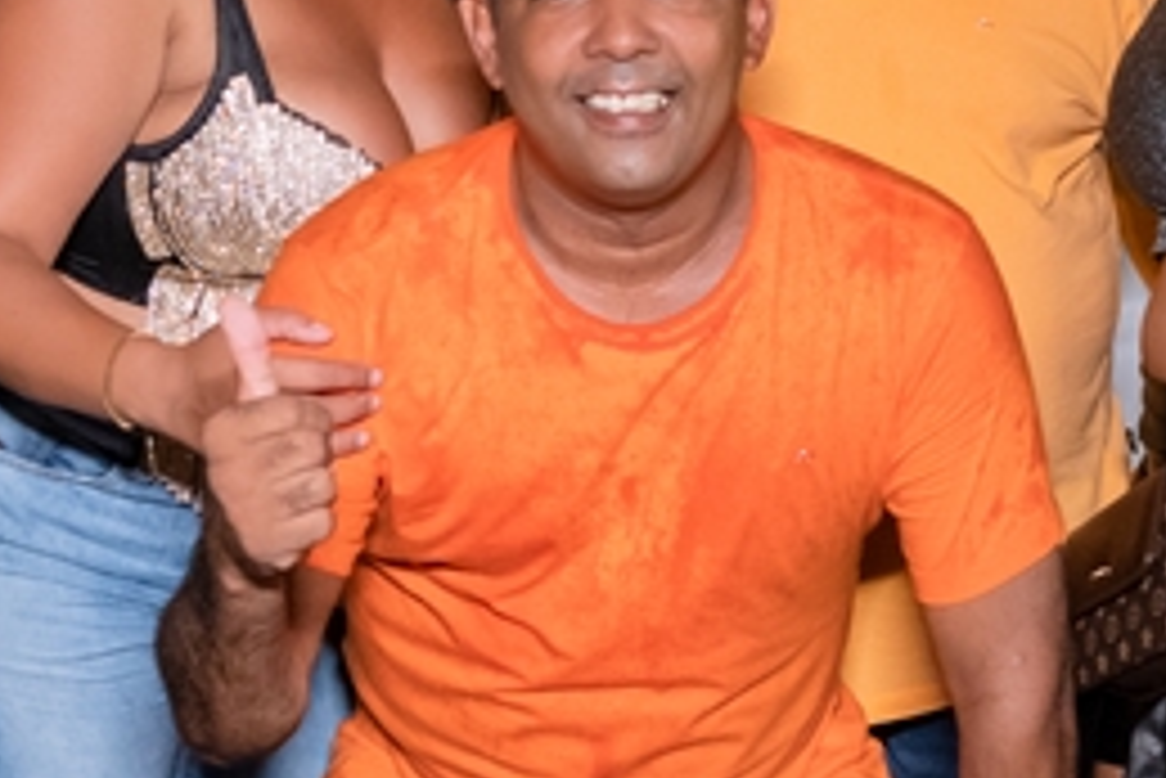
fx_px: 3338
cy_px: 355
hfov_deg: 19.8
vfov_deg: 13.3
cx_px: 448
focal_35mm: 103
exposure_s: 1/125
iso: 2500
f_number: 2.8
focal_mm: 24
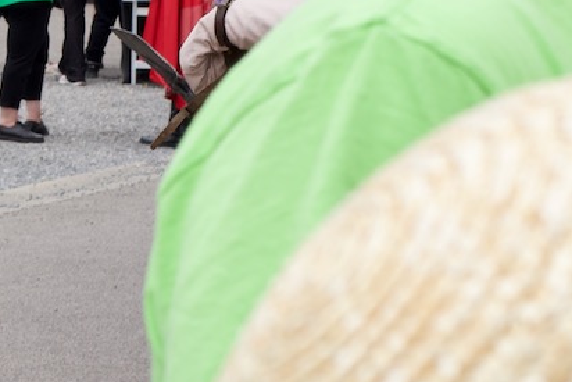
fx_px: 4053
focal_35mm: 255
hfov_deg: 7.7
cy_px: 149
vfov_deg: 5.4
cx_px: -633
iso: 100
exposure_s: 1/125
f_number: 9
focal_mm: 50
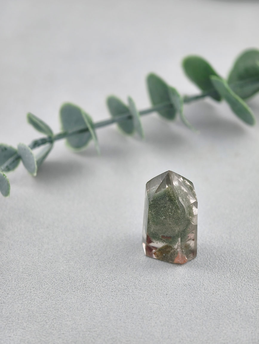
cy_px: 172
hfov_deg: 17.4
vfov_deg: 23.0
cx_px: 130
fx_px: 846
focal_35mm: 85
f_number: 2.67
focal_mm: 22.48
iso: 125
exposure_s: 1/160
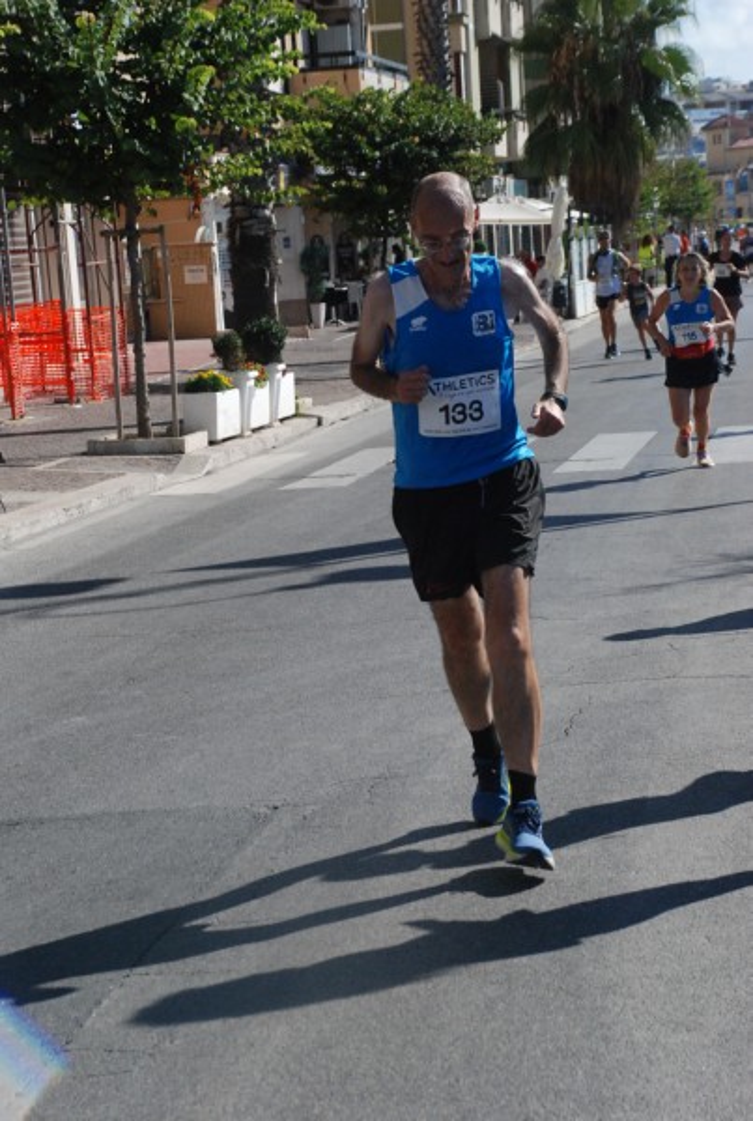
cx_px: 376
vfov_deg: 21.9
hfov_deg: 14.8
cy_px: 560
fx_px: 2903
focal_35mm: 93
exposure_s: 1/2000
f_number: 8
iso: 1000
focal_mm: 62
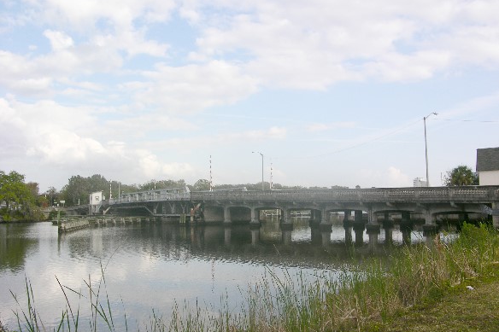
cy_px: 172
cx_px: 250
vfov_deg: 11.9
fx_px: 1593
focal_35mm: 115
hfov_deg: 17.8
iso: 50
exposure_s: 1/218
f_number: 7.4
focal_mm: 27.3
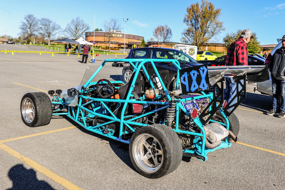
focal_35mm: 35
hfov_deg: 54.5
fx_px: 277
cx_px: 142
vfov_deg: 37.8
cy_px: 95
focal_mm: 35
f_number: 7.1
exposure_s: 1/200
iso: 200
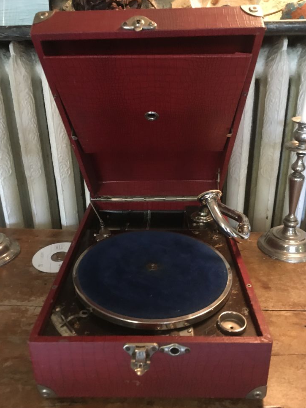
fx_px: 354
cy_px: 200
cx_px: 153
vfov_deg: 60.0
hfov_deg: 46.8
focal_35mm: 30
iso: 500
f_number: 2.2
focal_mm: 4.15
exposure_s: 1/17
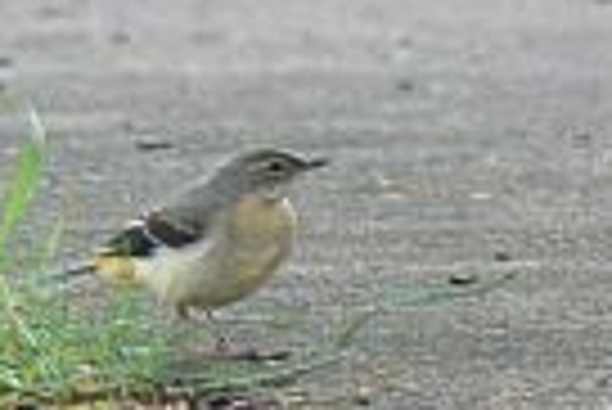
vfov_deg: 1.2
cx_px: 162
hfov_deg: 1.8
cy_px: 214
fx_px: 19724
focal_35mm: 1159
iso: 80
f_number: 3.6
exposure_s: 1/60
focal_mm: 72
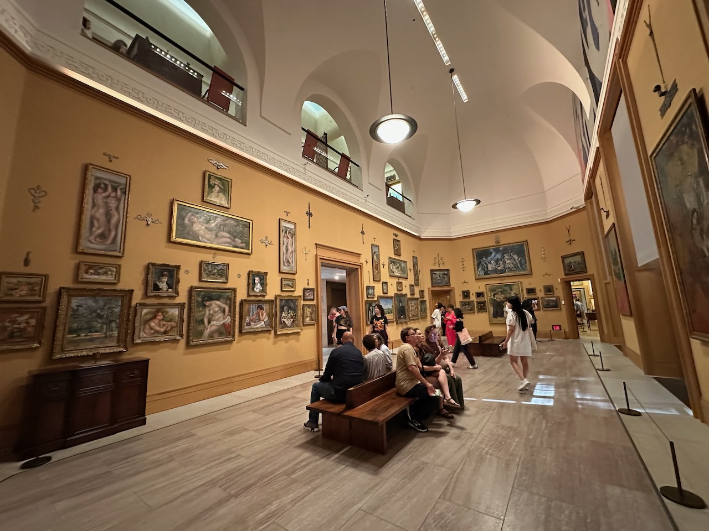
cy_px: 266
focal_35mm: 14
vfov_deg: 85.7
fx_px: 287
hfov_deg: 102.1
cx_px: 354
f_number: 2.2
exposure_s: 1/40
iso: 1000
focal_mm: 2.22
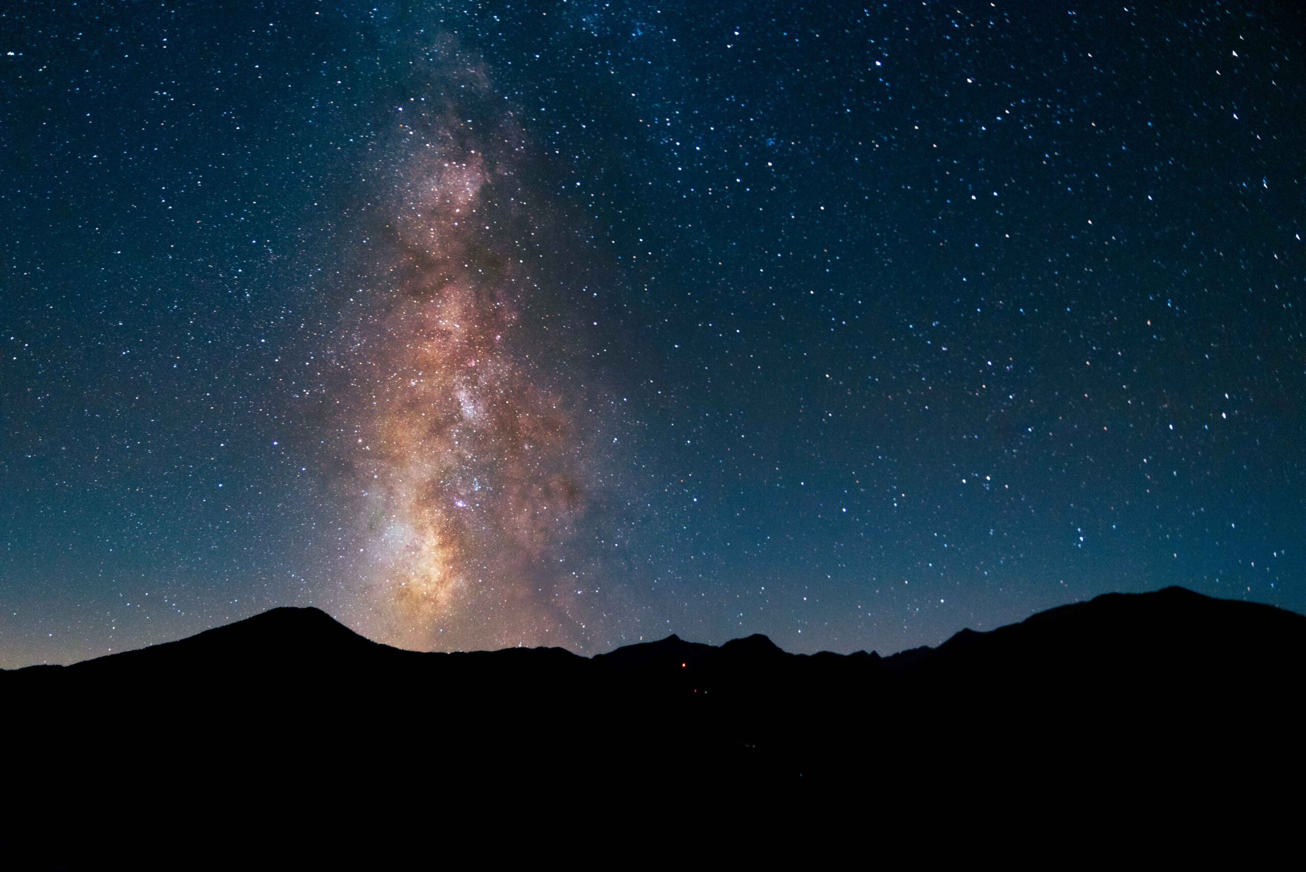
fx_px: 871
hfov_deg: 73.7
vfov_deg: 53.2
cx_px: 653
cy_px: 436
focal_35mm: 24
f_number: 2.8
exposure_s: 15
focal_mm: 24
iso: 1600
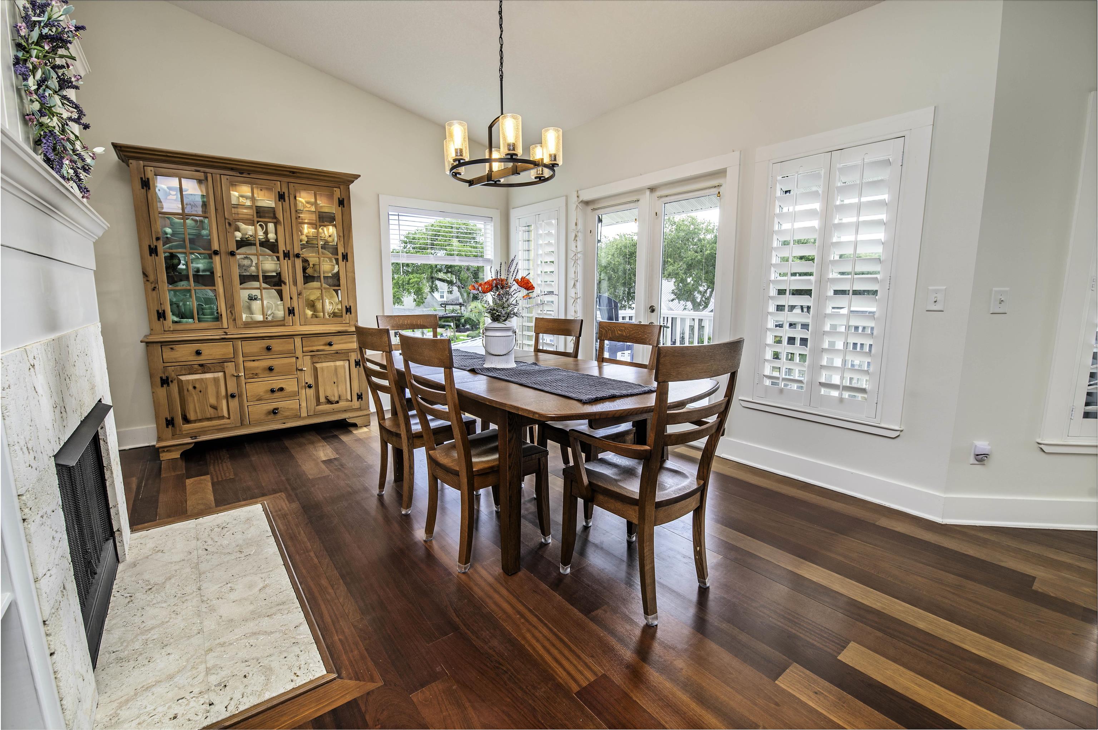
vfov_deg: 77.2
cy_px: 365
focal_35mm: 15
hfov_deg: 100.4
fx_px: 457
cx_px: 549
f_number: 5.6
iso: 320
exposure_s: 1/100
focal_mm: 15
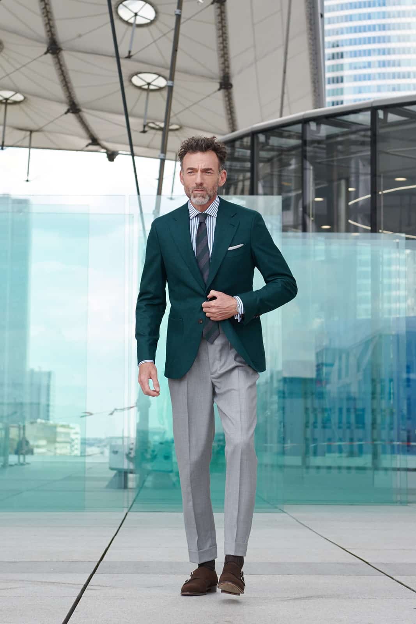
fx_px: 1074
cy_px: 312
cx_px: 208
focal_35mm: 62
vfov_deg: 32.4
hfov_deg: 21.9
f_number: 4
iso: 250
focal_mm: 62
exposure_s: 1/400
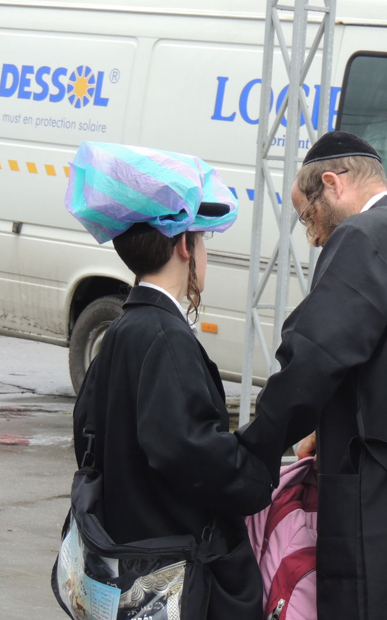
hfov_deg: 7.7
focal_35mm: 170
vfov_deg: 12.3
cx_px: 252
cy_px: 310
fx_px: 2869
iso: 100
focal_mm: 21.4
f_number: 4.2
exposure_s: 1/125
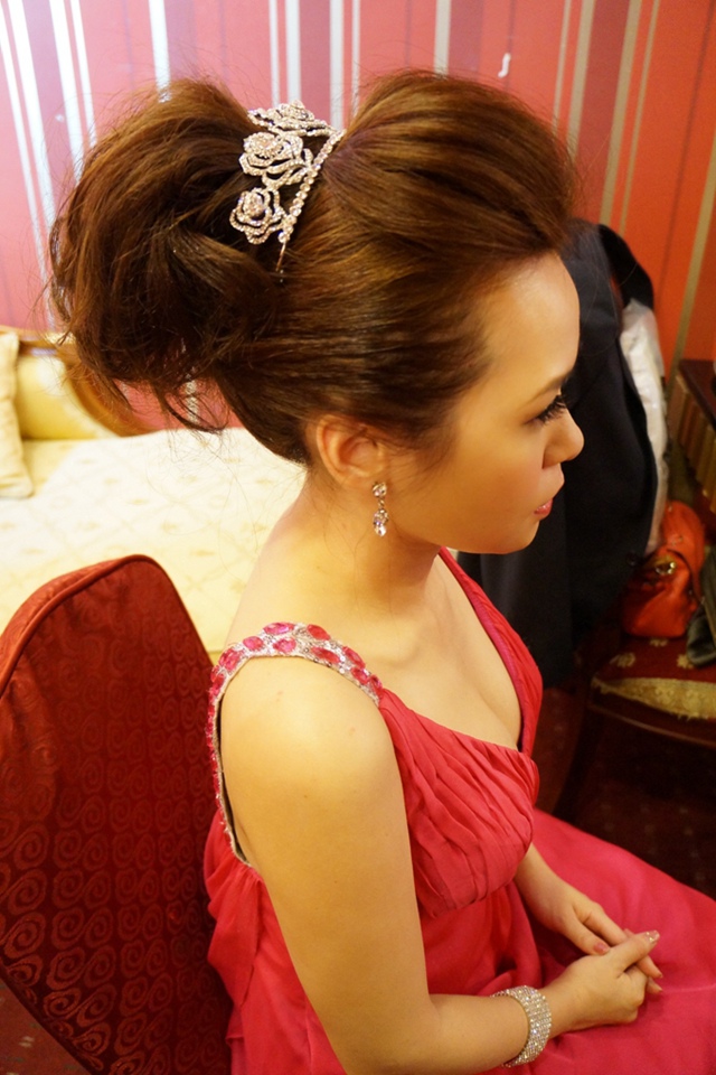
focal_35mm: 27
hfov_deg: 47.9
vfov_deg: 67.4
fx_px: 805
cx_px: 358
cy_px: 538
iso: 3200
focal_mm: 18
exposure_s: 1/40
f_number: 3.5
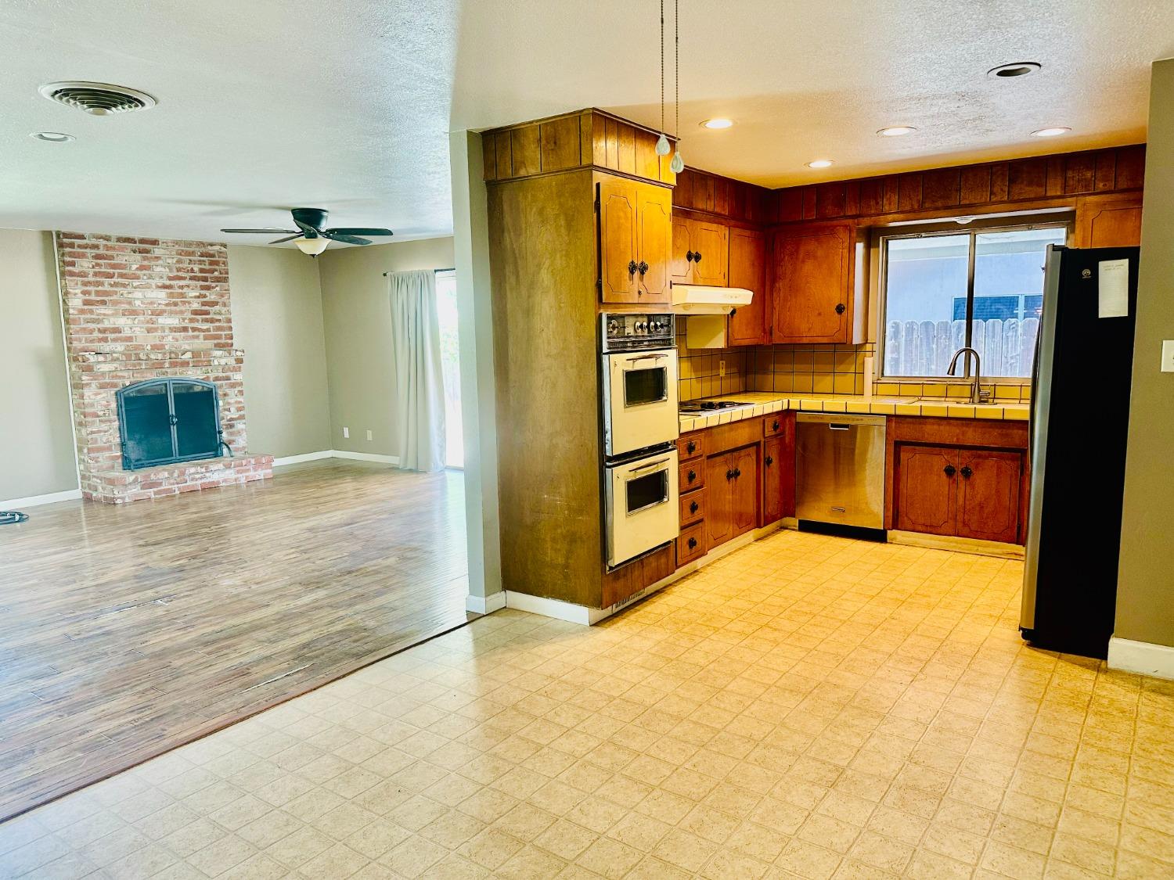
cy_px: 440
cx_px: 587
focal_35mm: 24
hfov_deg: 71.6
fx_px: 814
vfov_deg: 56.8
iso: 200
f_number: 1.78
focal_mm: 6.86
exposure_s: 1/60
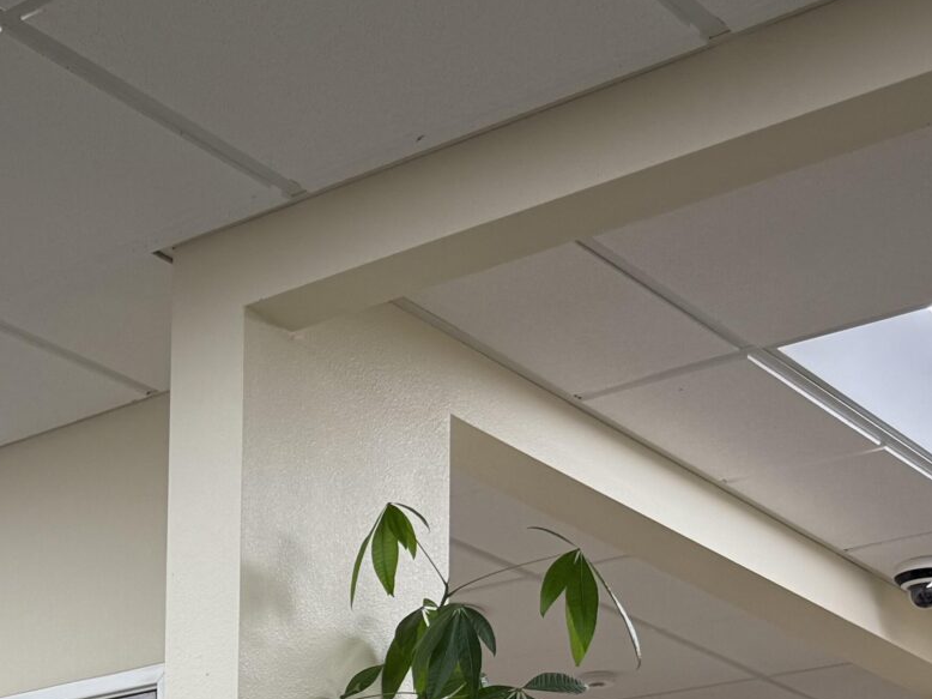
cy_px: 1023
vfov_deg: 17.0
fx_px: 2126
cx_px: -211
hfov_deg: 22.6
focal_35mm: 79
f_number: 1.78
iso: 80
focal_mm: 6.76
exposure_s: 1/121
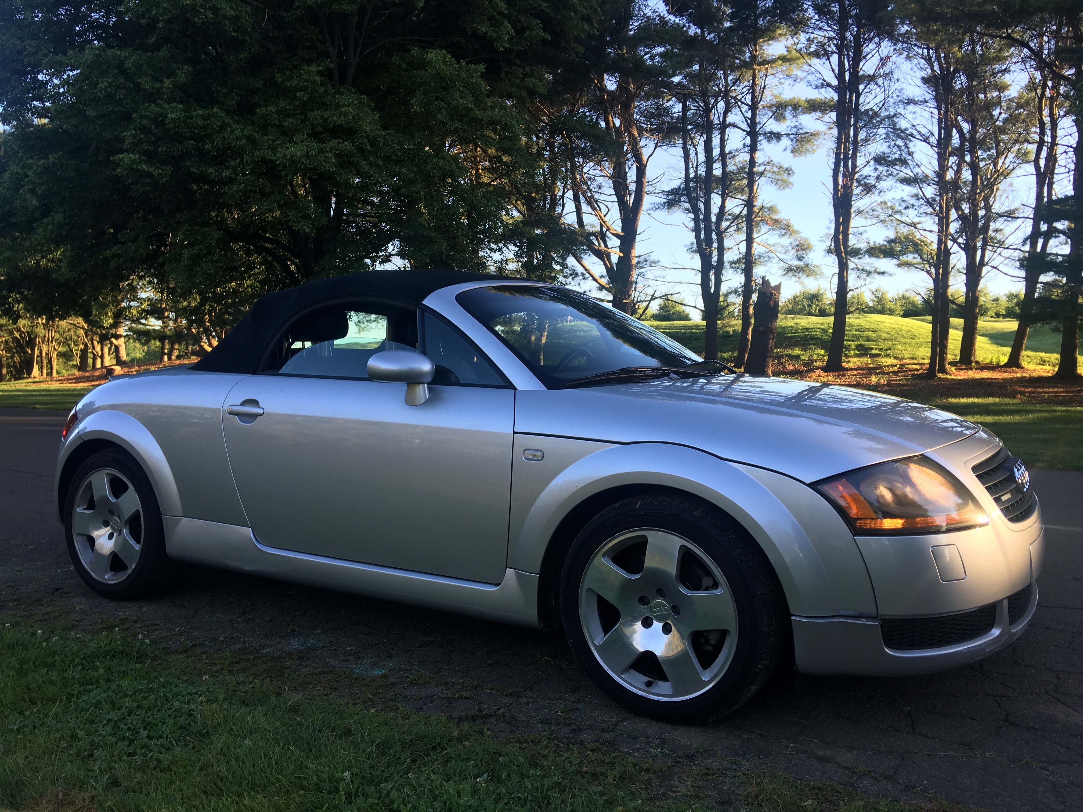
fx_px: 907
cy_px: 406
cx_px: 542
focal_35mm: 29
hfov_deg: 61.7
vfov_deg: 48.2
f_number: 2.2
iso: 25
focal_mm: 4.15
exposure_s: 1/174
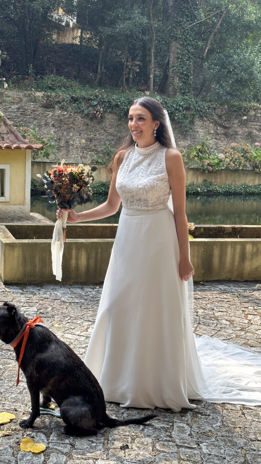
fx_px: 652
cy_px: 233
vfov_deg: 39.2
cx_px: 105
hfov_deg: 22.6
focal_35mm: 53
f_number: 1.78
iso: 64
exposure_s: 1/642
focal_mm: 6.86
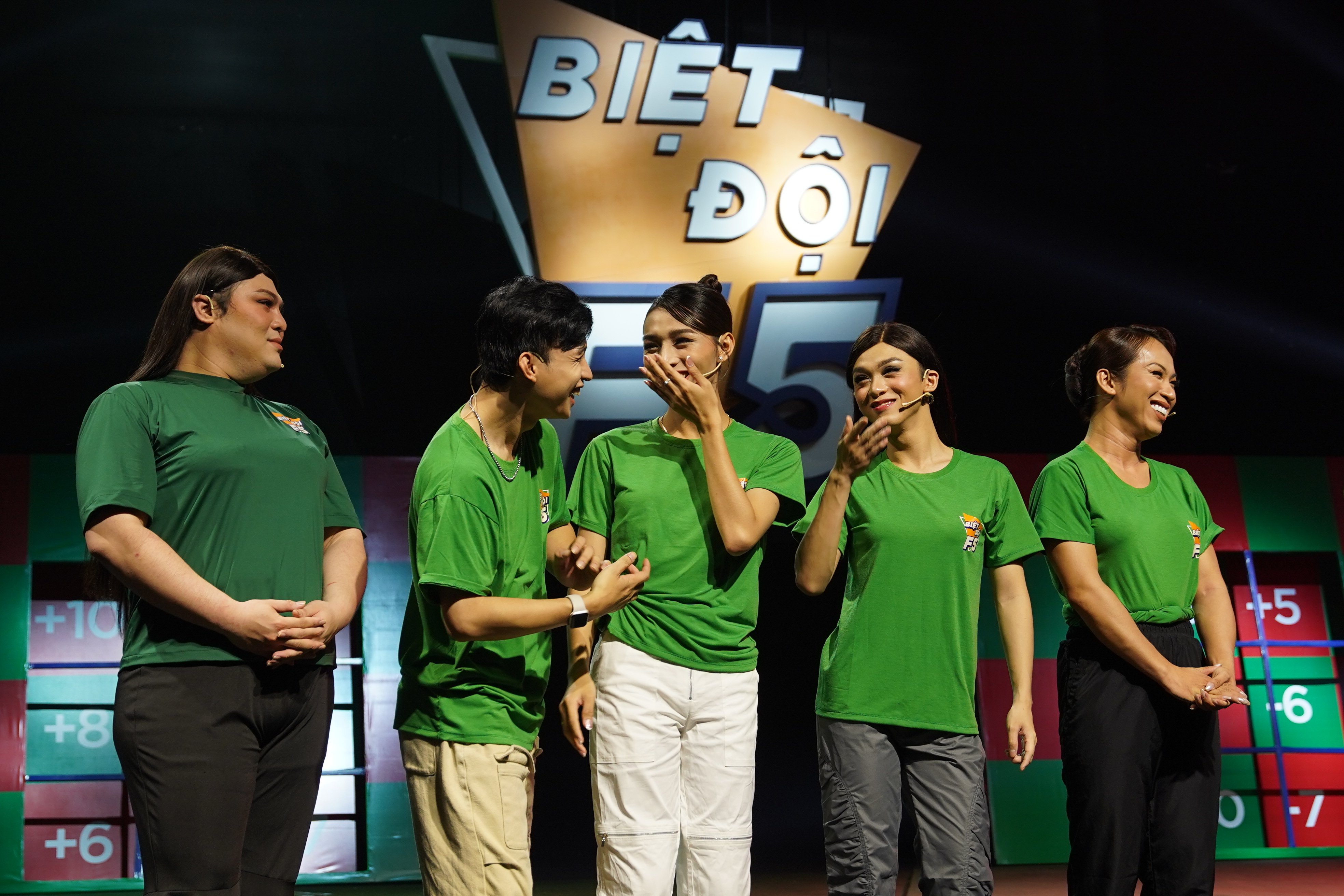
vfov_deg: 20.6
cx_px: 672
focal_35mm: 66
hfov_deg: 30.5
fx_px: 2464
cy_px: 448
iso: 500
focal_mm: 44.3
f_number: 3.5
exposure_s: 1/160
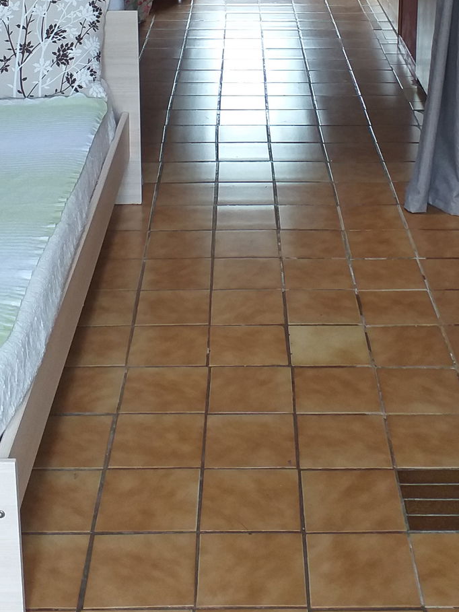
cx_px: 280
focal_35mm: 61
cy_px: 41
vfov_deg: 30.1
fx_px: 1078
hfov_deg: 24.0
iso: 100
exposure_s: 1/50
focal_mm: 3.6
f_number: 1.9
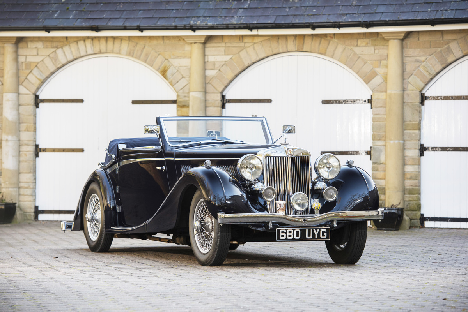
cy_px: 156
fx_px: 1886
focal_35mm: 145
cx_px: 234
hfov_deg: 14.1
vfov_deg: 9.5
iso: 400
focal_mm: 145
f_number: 5
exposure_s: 1/80
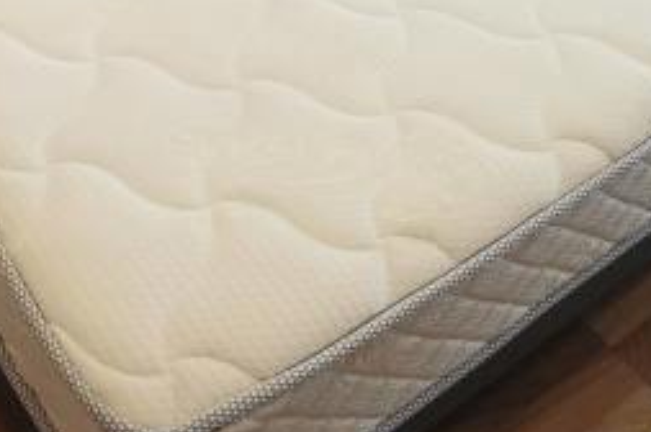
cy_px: -80
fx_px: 1011
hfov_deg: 35.4
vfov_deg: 22.3
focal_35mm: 56
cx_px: 232
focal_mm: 2.26
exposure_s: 1/30
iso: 250
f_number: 2.2
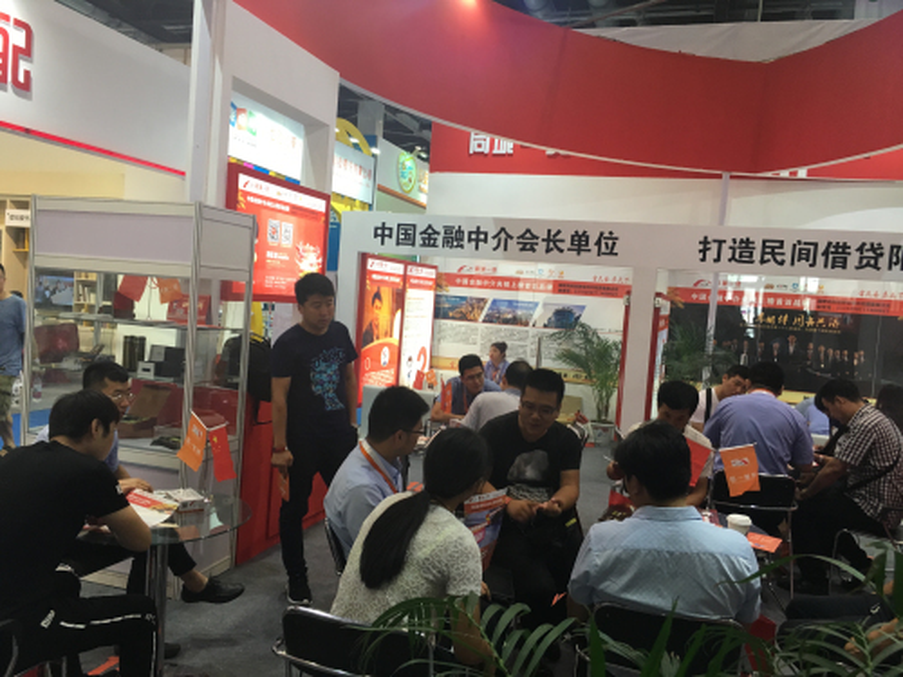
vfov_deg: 48.2
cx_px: 452
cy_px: 338
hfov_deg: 61.7
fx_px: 756
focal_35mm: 29
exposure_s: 1/33
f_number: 2.2
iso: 64
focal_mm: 4.15
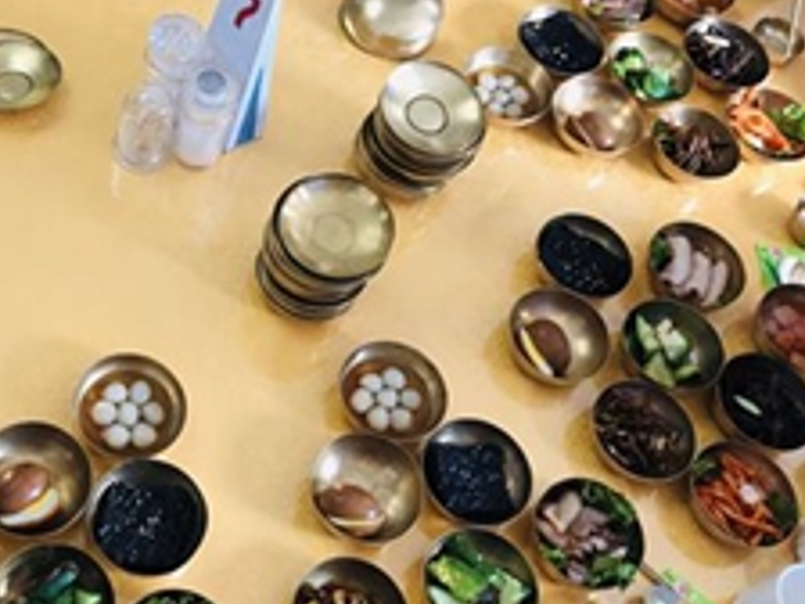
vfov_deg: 29.1
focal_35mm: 50
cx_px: 176
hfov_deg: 37.0
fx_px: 1163
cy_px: 298
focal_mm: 4
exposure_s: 1/13
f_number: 1.8
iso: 100
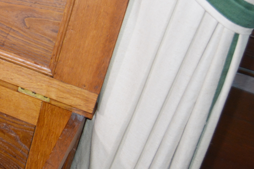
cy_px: 17
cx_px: -91
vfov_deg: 16.6
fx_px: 571
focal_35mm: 81
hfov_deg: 22.1
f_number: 3.5
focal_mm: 18
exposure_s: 1/60
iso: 640
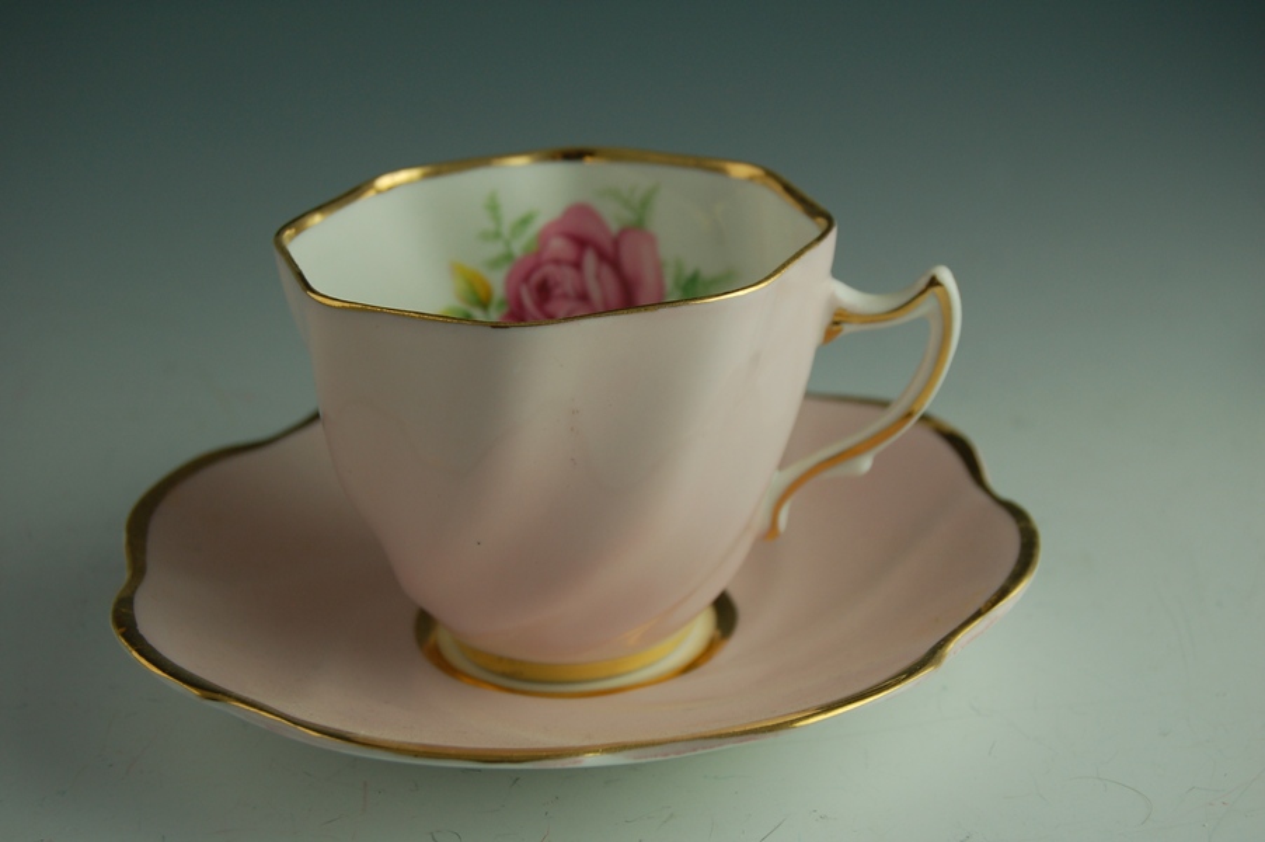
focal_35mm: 68
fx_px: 2370
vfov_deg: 20.1
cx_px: 632
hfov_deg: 29.9
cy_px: 421
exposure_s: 1/125
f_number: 5.6
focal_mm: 45
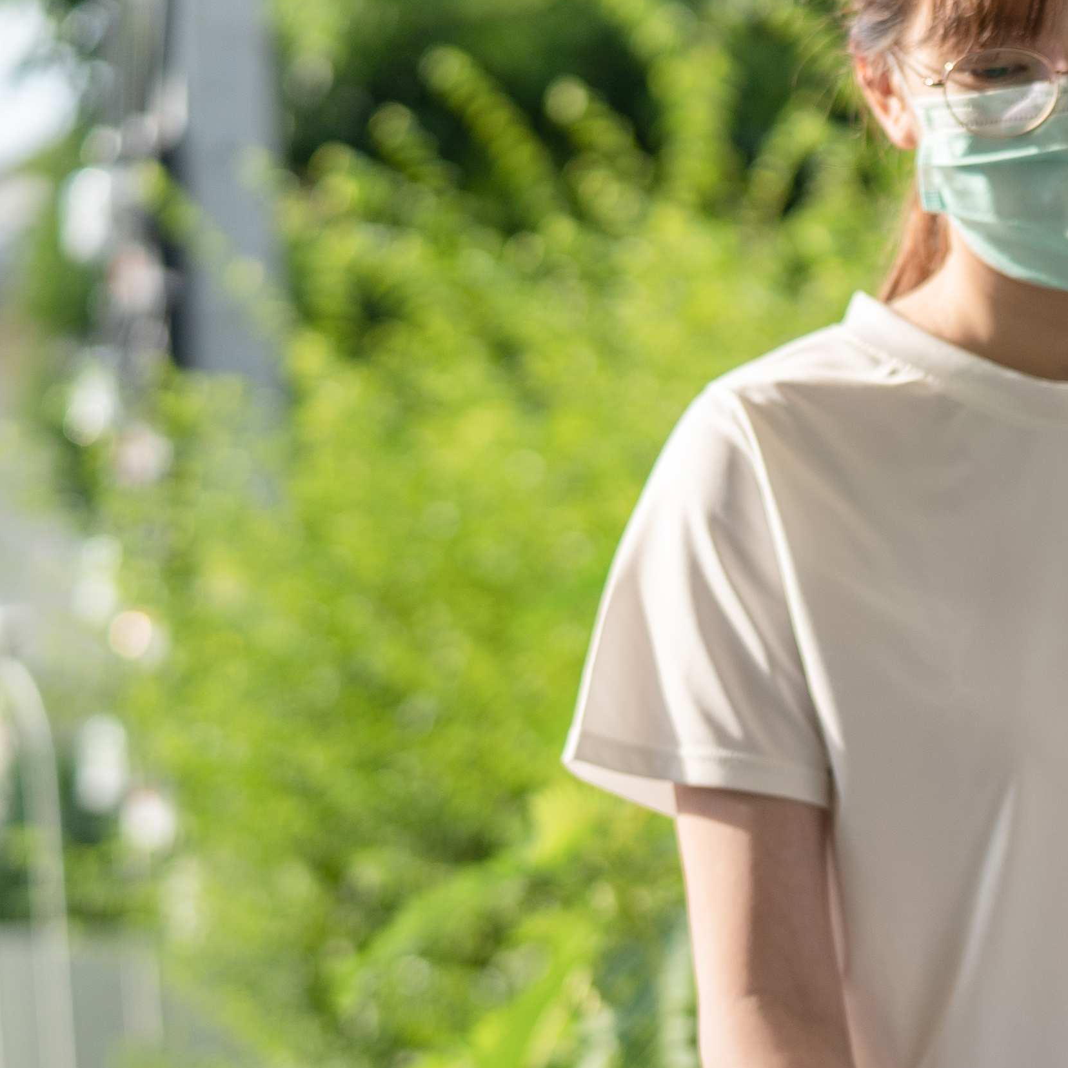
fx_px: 5376
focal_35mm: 154
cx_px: 1707
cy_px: 1036
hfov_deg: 10.8
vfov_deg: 11.2
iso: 100
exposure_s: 1/2000
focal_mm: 50
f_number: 1.8
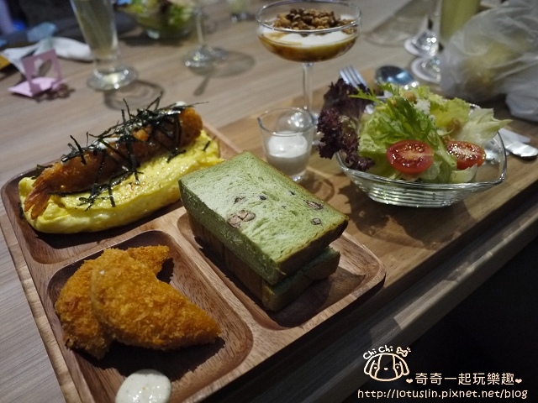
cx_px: 269
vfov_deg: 49.7
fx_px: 435
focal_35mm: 28
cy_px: 202
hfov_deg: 63.4
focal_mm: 14
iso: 800
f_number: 2.5
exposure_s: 1/50
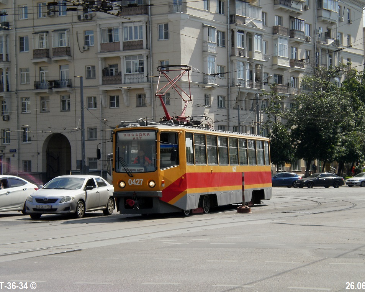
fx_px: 929
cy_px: 145
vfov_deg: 17.9
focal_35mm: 86
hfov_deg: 22.2
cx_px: 193
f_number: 5.1
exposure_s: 1/500
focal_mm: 14.3
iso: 100
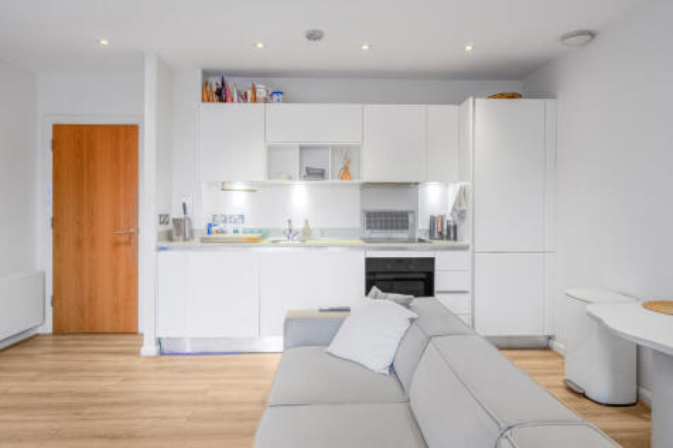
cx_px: 336
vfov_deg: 59.5
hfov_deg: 81.2
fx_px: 392
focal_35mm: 21
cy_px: 224
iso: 1600
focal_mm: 21
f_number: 6.7
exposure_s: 1/250
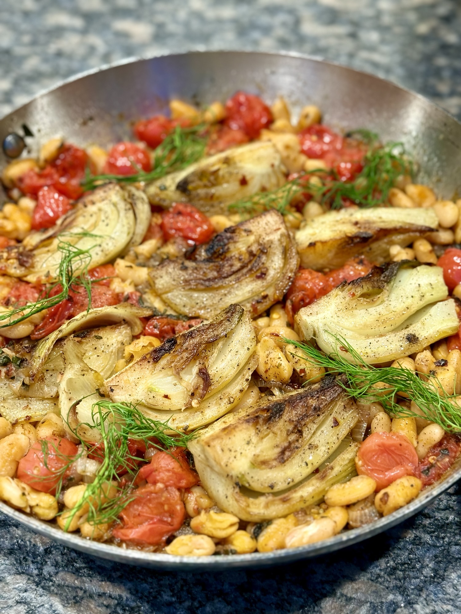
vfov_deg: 39.7
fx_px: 852
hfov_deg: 30.3
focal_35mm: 48
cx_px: 230
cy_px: 307
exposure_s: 1/60
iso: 160
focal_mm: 6.76
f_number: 1.78
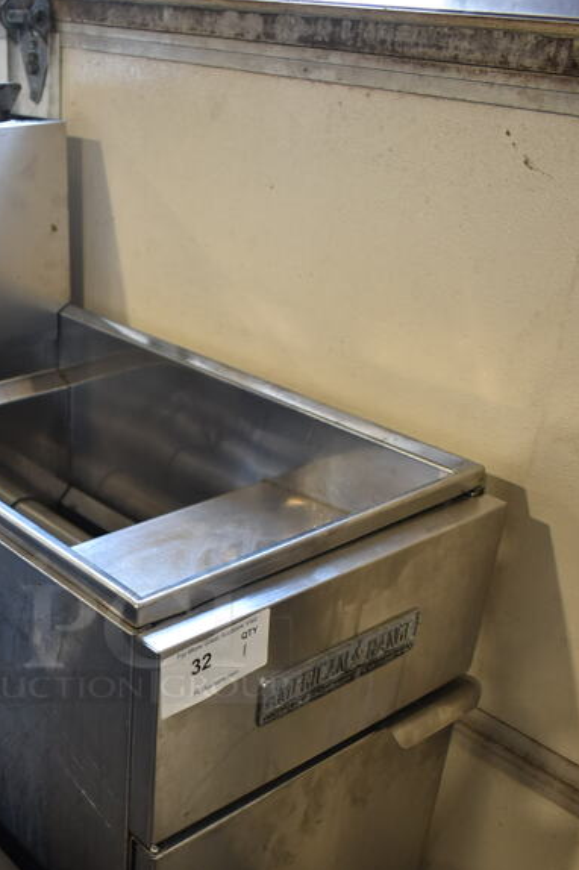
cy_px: 624
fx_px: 1039
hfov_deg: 30.5
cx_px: 133
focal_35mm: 43
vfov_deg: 44.3
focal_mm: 18
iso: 500
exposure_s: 1/30
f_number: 3.5
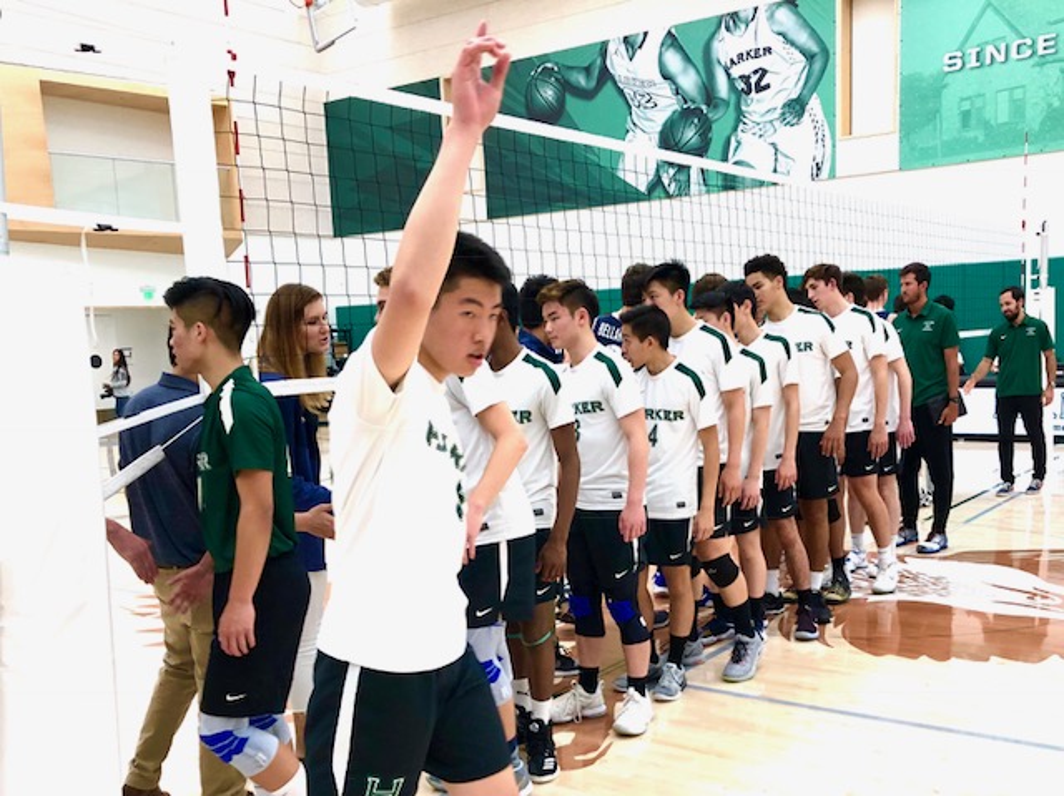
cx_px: 532
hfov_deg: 63.5
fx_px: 860
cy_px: 398
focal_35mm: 28
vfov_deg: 49.7
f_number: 1.8
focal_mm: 3.99
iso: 100
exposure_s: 1/120
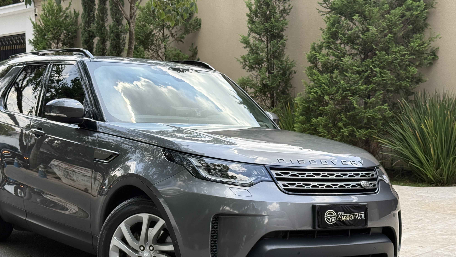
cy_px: 168
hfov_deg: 32.8
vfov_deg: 18.8
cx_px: 187
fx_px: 774
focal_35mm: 64
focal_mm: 6.76
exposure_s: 1/786
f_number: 1.78
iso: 64
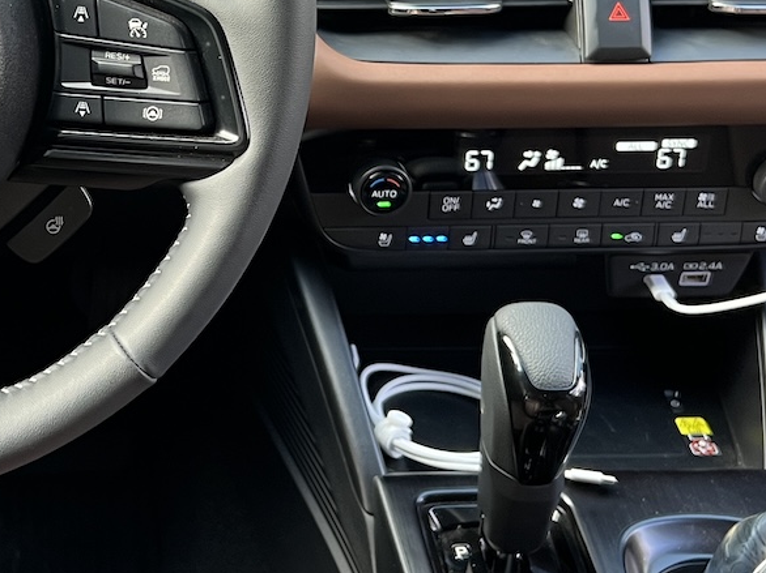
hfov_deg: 26.7
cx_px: 106
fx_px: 1570
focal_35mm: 71
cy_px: 194
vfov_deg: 20.6
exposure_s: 1/84
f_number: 1.5
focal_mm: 5.7
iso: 125
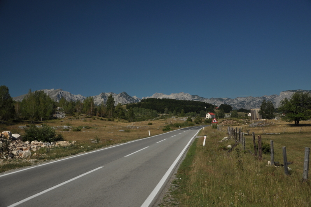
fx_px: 363
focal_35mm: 42
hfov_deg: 46.4
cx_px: 156
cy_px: 104
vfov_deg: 31.8
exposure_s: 1/2500
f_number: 4
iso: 200
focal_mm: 28
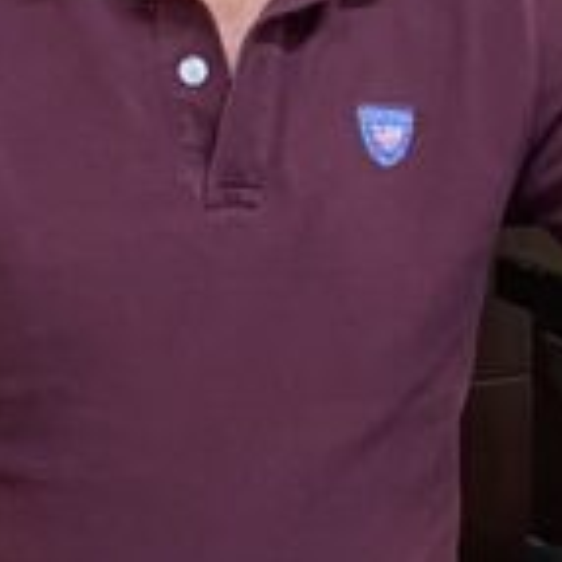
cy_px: 169
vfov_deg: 10.6
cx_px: 236
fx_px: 3031
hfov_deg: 10.6
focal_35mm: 165
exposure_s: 1/33
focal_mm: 4.25
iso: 500
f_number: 1.8
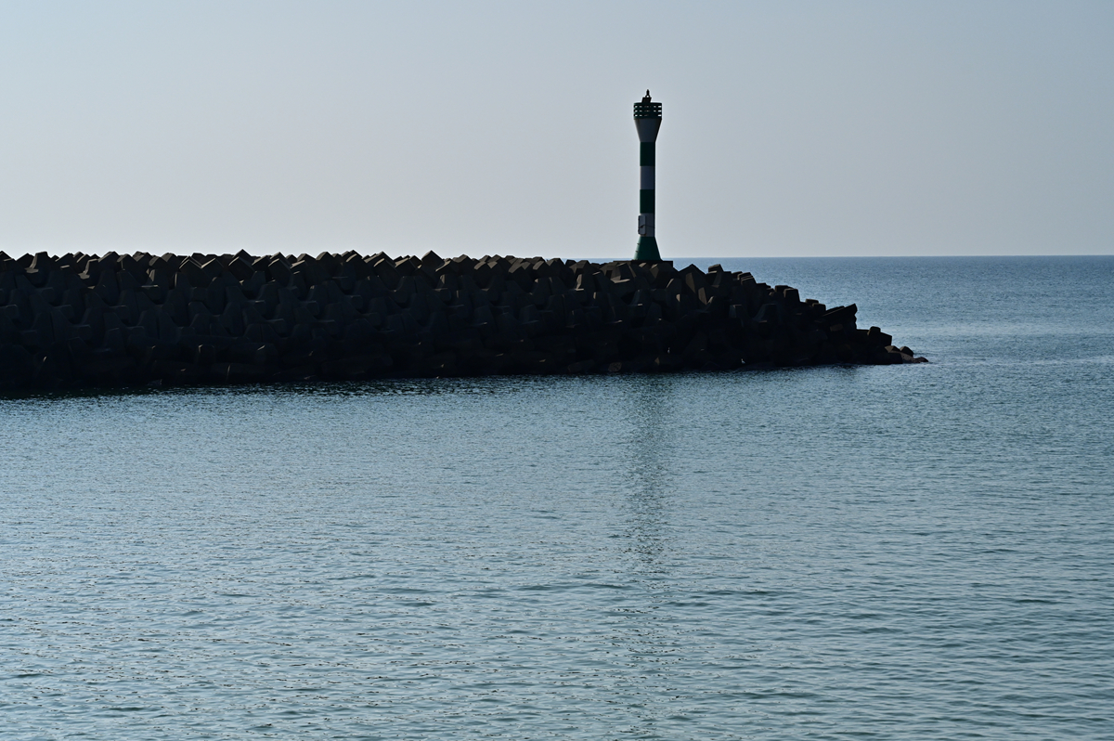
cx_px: 557
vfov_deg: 19.4
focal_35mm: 70
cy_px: 370
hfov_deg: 28.9
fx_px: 2164
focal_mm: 70
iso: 500
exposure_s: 1/6400
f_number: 8
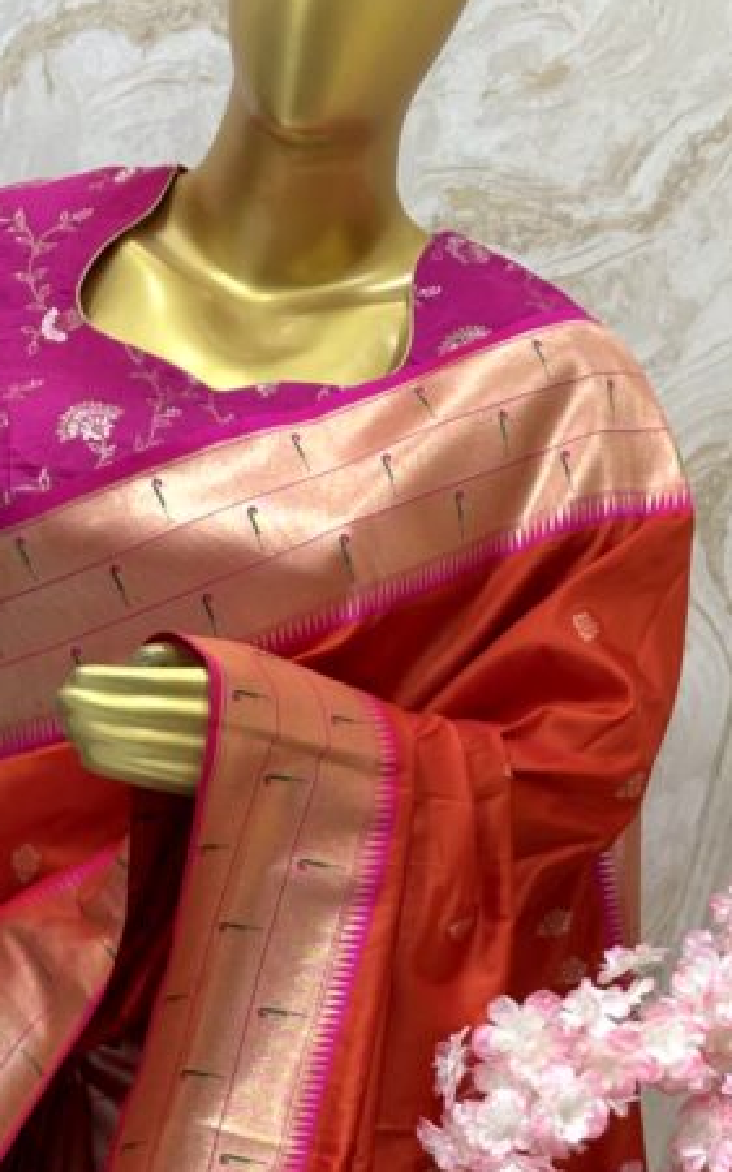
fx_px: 3130
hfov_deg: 13.3
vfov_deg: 21.0
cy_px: 906
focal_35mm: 98
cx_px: 240
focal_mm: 5.96
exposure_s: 1/50
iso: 40
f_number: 1.6
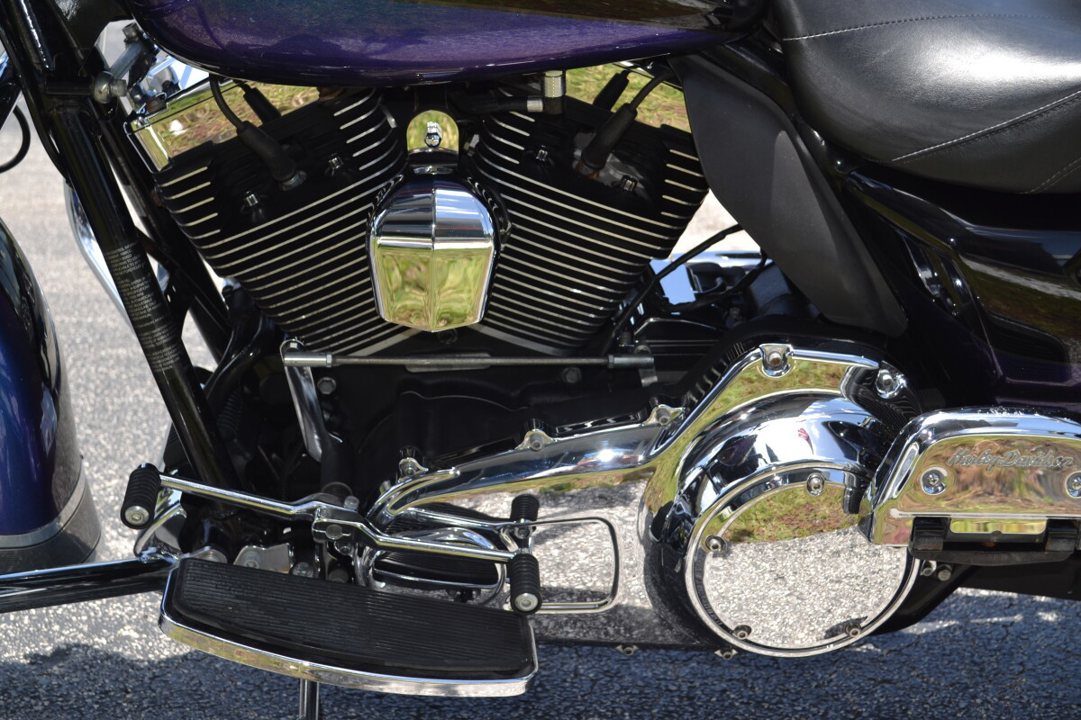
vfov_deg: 25.8
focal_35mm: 52
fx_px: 1576
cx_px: 540
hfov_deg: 37.9
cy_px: 360
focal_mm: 35
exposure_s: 1/200
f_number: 7.1
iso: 100
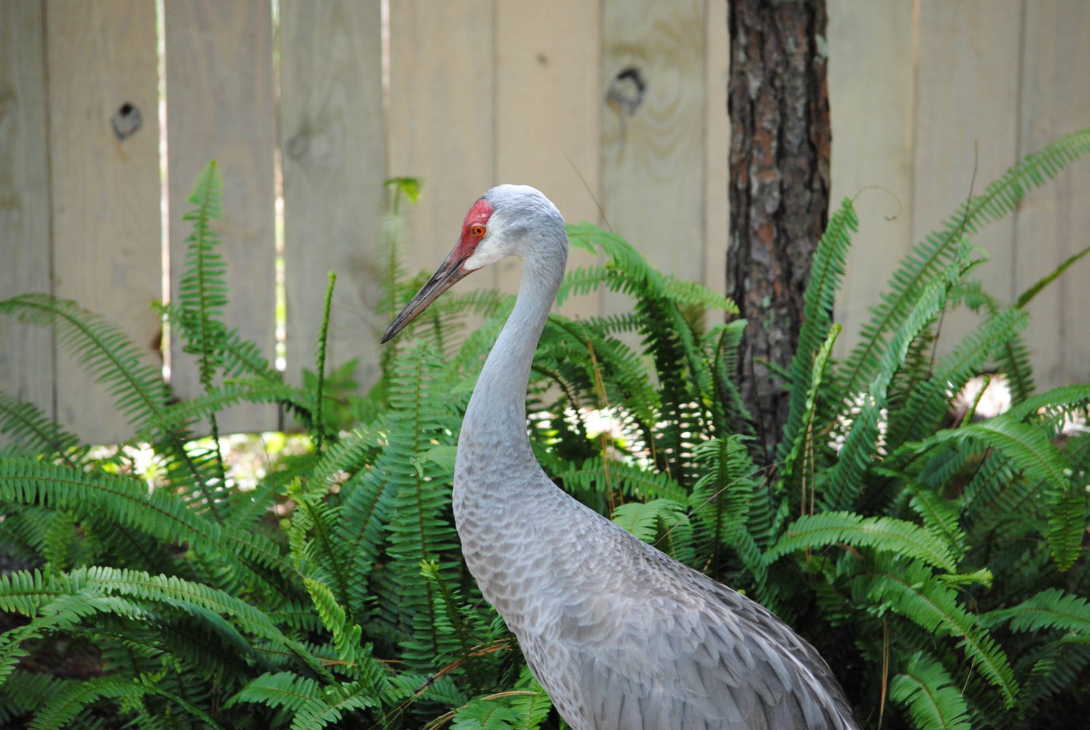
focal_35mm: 255
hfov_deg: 8.1
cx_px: 545
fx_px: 7730
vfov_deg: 5.4
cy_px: 365
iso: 400
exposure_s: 1/200
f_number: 5
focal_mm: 170
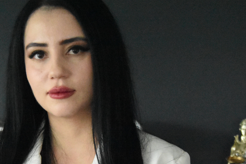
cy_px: 112
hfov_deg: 9.4
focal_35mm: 218
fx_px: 1490
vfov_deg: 6.3
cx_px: 81
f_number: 5.6
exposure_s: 1/320
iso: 14400
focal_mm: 72
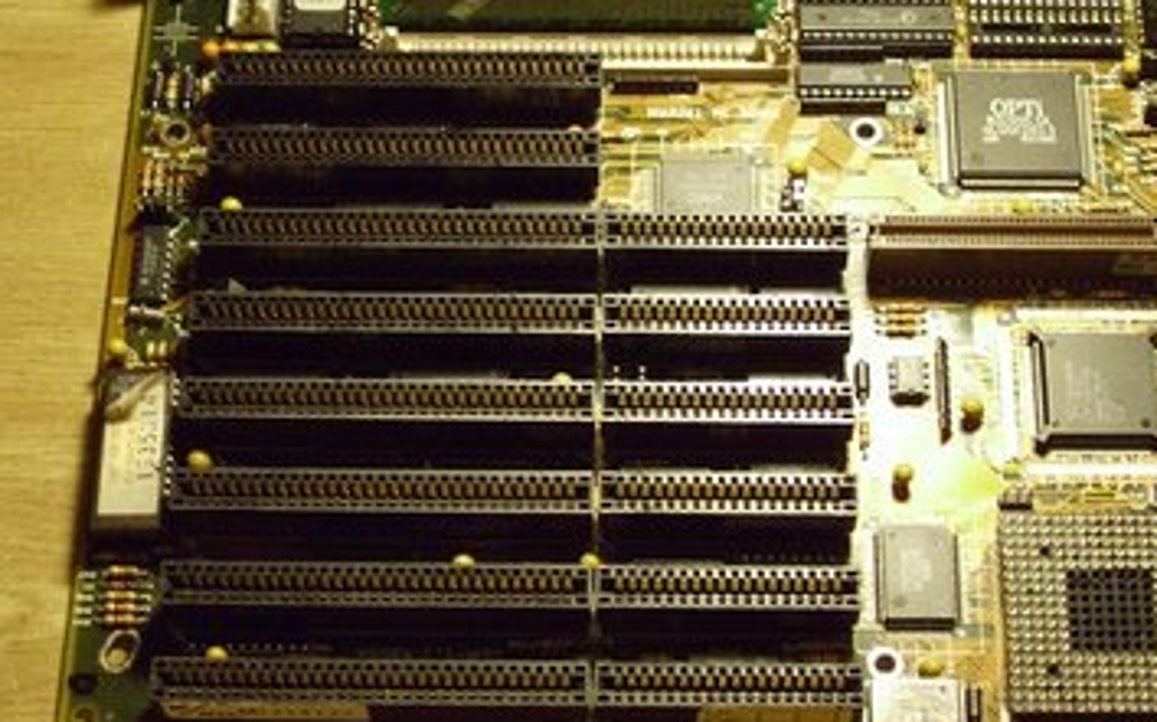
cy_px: 265
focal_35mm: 85
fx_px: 2679
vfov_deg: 15.3
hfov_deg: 24.4
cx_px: 647
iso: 400
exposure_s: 1/30
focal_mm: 12.4
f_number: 4.3
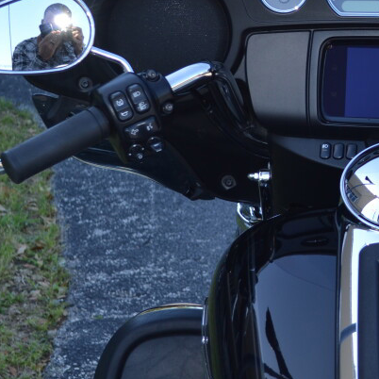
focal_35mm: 110
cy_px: 119
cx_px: 420
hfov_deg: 15.4
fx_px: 1366
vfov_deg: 15.8
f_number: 4.5
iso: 100
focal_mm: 29
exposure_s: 1/160
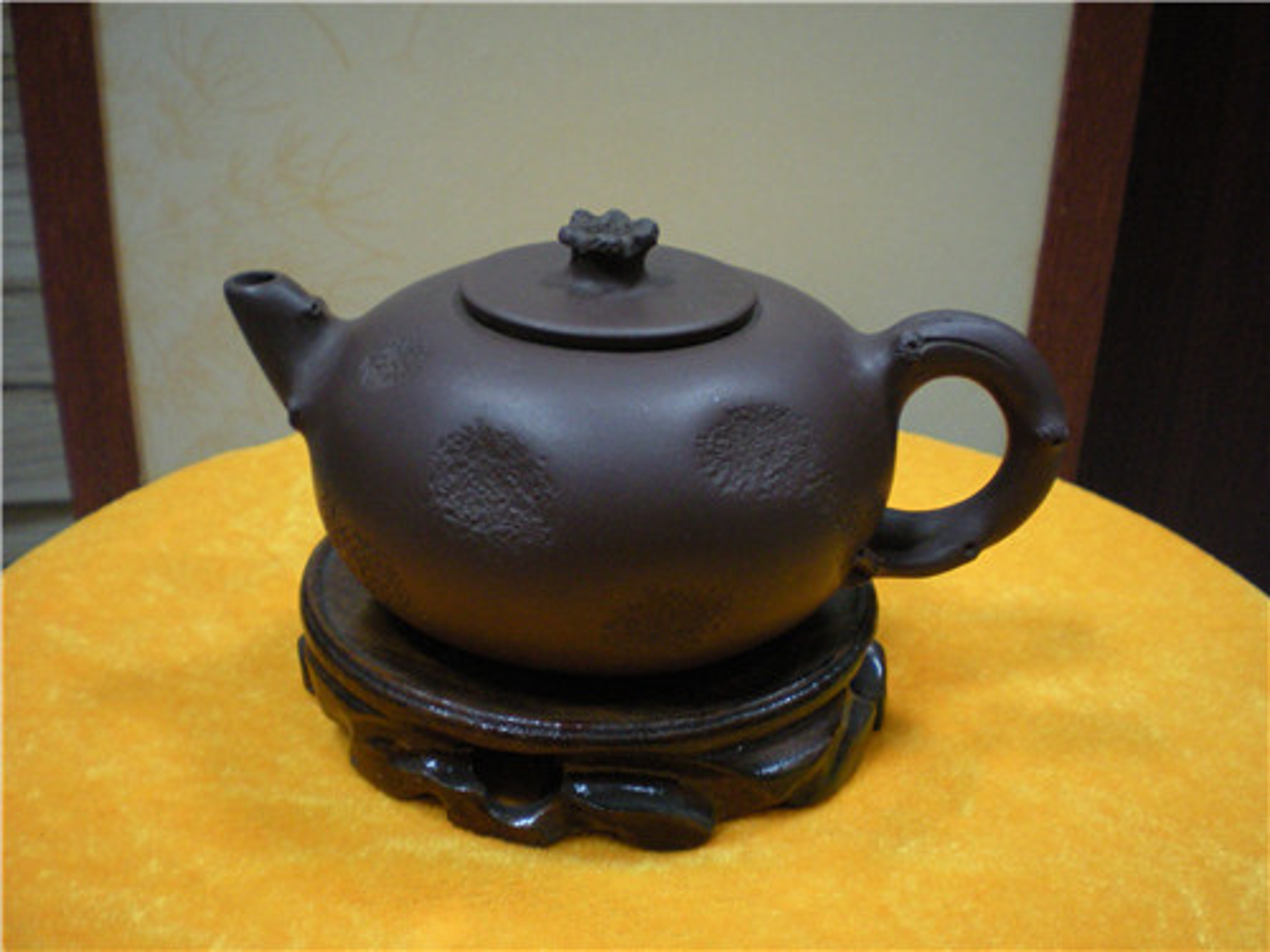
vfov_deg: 37.7
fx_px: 1394
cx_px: 635
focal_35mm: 38
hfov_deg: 49.0
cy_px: 476
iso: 338
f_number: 3.1
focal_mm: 6.3
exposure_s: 1/8
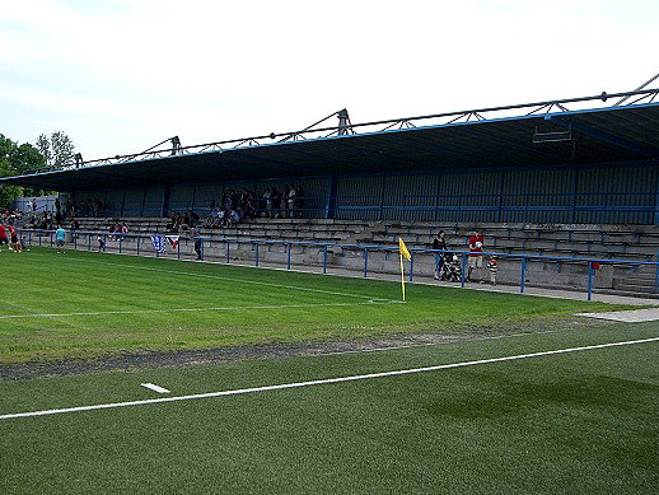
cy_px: 251
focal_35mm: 44
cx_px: 310
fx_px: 838
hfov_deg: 42.9
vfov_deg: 32.9
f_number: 4.3
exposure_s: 1/250
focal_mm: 6.2
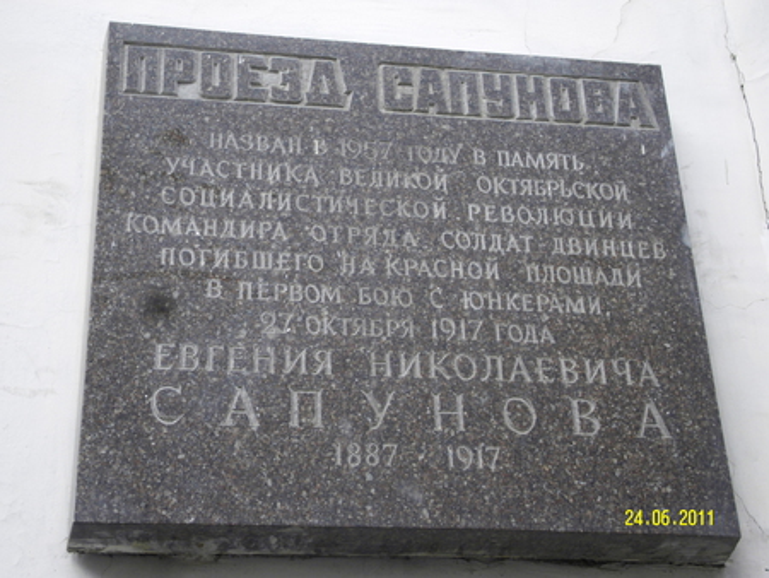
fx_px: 1423
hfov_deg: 30.3
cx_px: 384
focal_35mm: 64
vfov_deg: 23.0
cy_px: 289
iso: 100
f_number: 4.8
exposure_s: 1/125
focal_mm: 11.3
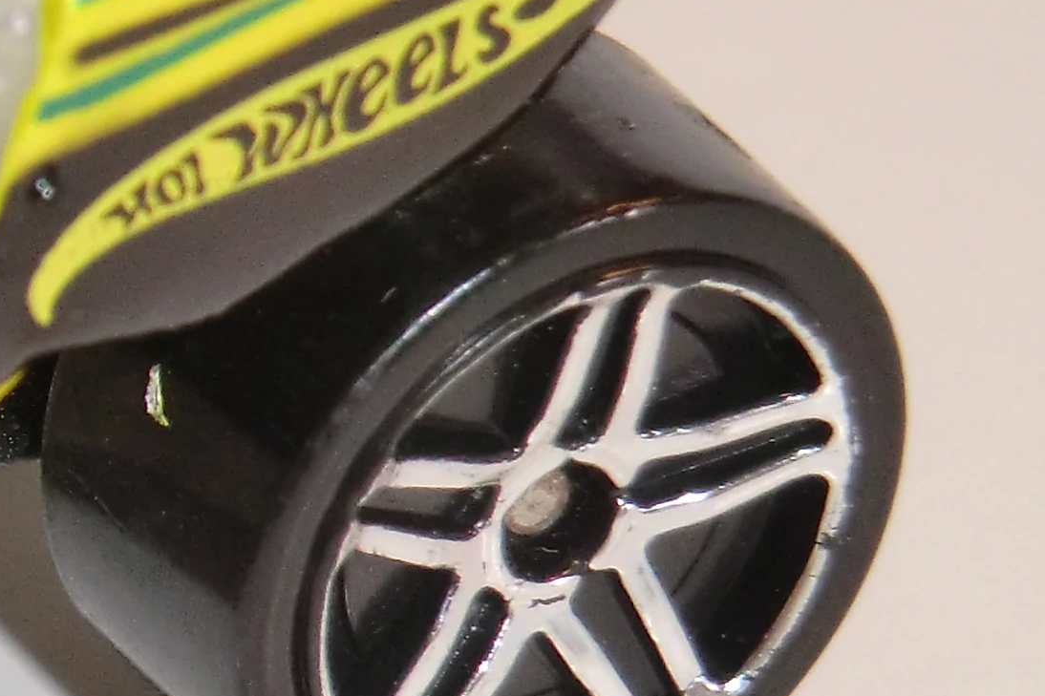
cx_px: -864
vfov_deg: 4.7
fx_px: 8387
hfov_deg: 6.9
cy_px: 80
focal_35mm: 289
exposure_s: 1/60
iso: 160
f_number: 4.6
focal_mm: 13.6
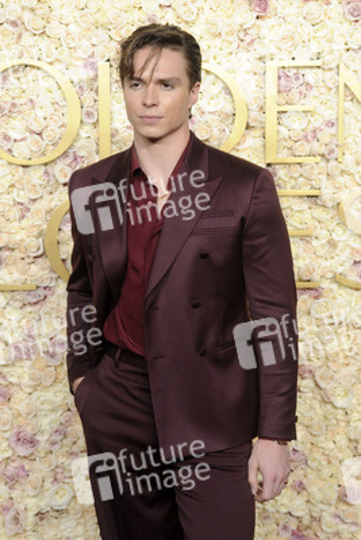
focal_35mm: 90
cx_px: 180
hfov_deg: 15.2
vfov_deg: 22.6
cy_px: 270
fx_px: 1352
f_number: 11
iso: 1000
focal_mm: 90
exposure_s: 1/250
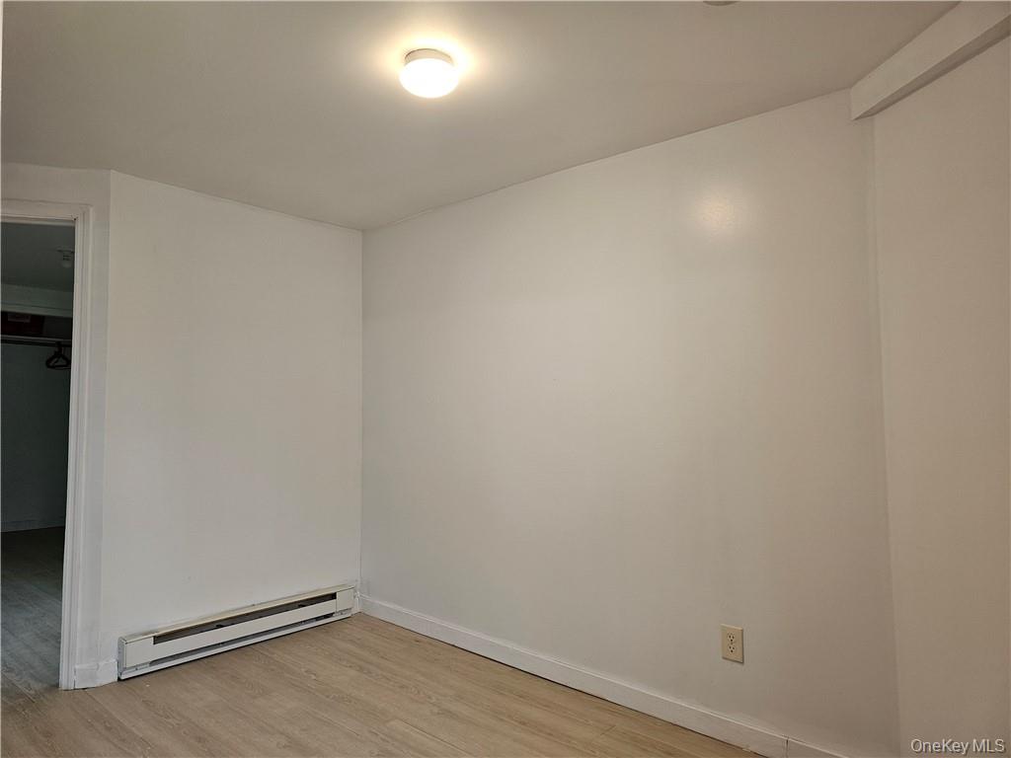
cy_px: 379
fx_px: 672
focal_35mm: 23
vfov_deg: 58.9
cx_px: 506
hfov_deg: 73.9
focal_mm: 6.3
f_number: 1.7
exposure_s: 1/120
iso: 200
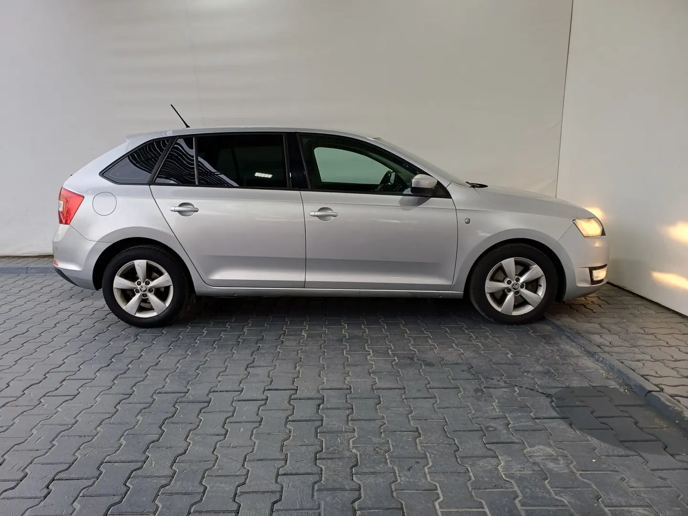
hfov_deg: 69.4
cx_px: 344
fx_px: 497
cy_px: 258
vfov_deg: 54.9
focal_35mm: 25
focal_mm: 4.65
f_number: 1.8
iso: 50
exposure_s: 1/100
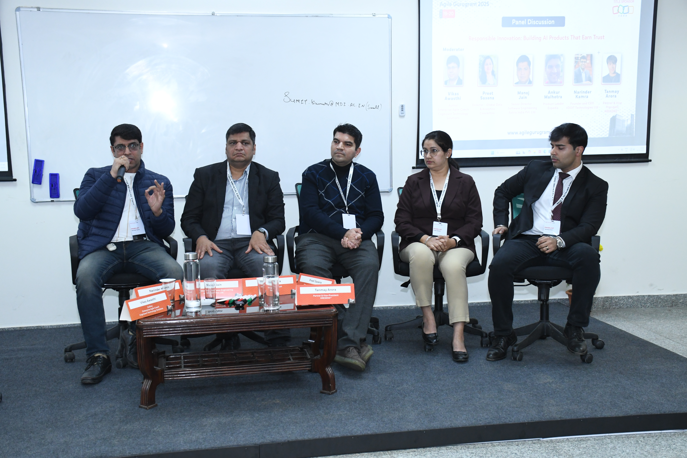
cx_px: 344
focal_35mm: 48
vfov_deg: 28.1
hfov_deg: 41.1
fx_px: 916
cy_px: 229
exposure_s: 1/125
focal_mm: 32
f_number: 5.6
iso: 2000
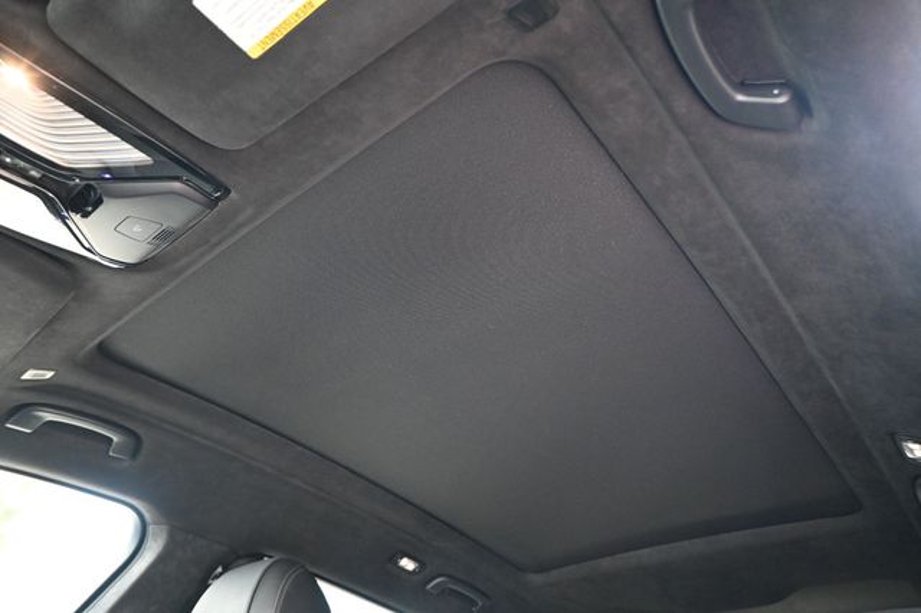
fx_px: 614
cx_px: 460
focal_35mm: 24
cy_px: 306
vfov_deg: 53.1
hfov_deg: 73.8
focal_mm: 16
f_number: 3.5
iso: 2800
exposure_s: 1/125
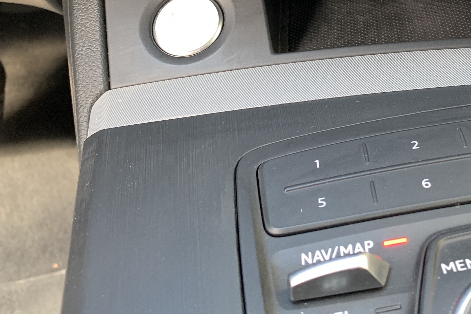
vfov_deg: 25.5
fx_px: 680
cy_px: 60
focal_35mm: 52
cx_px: 416
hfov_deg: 36.1
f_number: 1.8
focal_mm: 4.25
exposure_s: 1/60
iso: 320
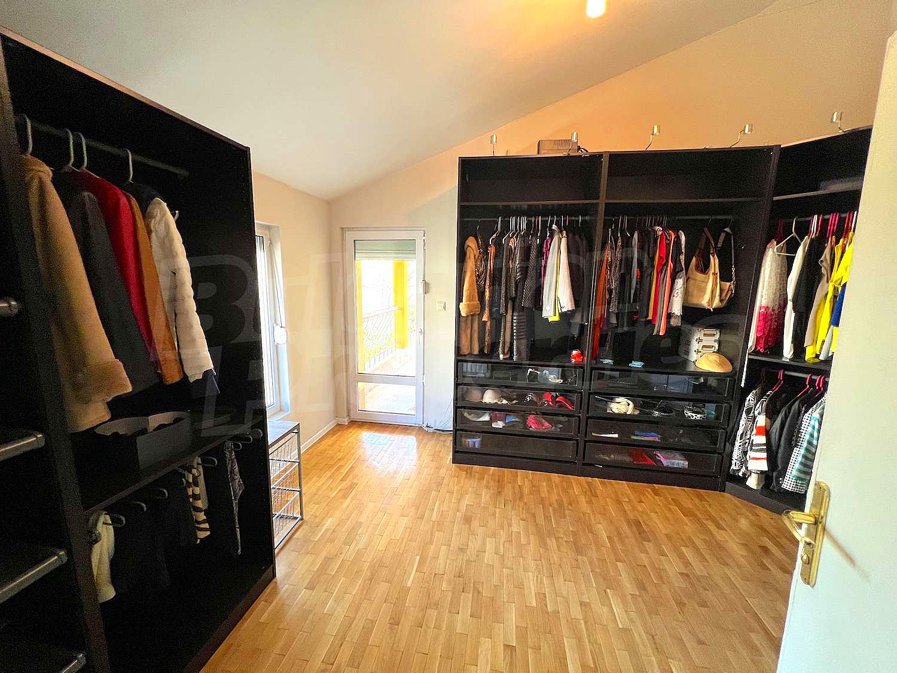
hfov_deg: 106.2
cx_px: 448
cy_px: 336
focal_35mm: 13
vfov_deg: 89.9
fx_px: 337
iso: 160
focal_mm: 1.57
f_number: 1.8
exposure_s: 1/50
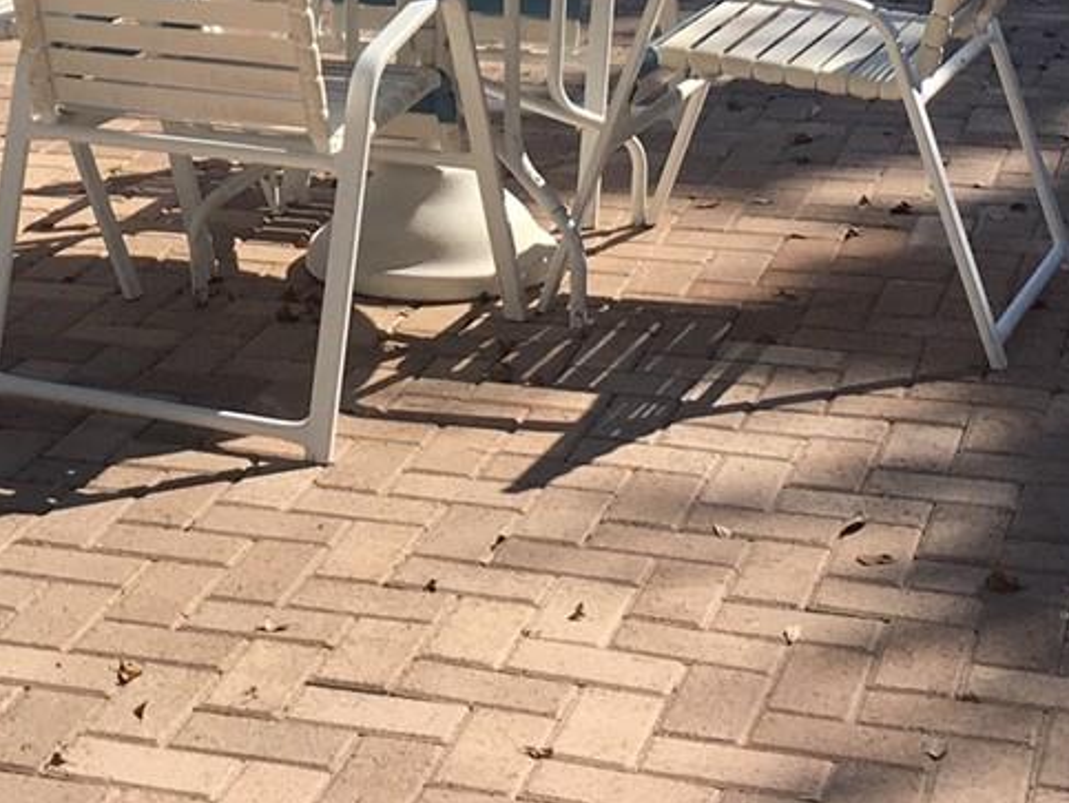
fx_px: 2967
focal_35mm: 96
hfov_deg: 20.1
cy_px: -414
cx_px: 175
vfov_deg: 14.4
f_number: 2.2
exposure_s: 1/1972
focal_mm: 4.15
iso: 25
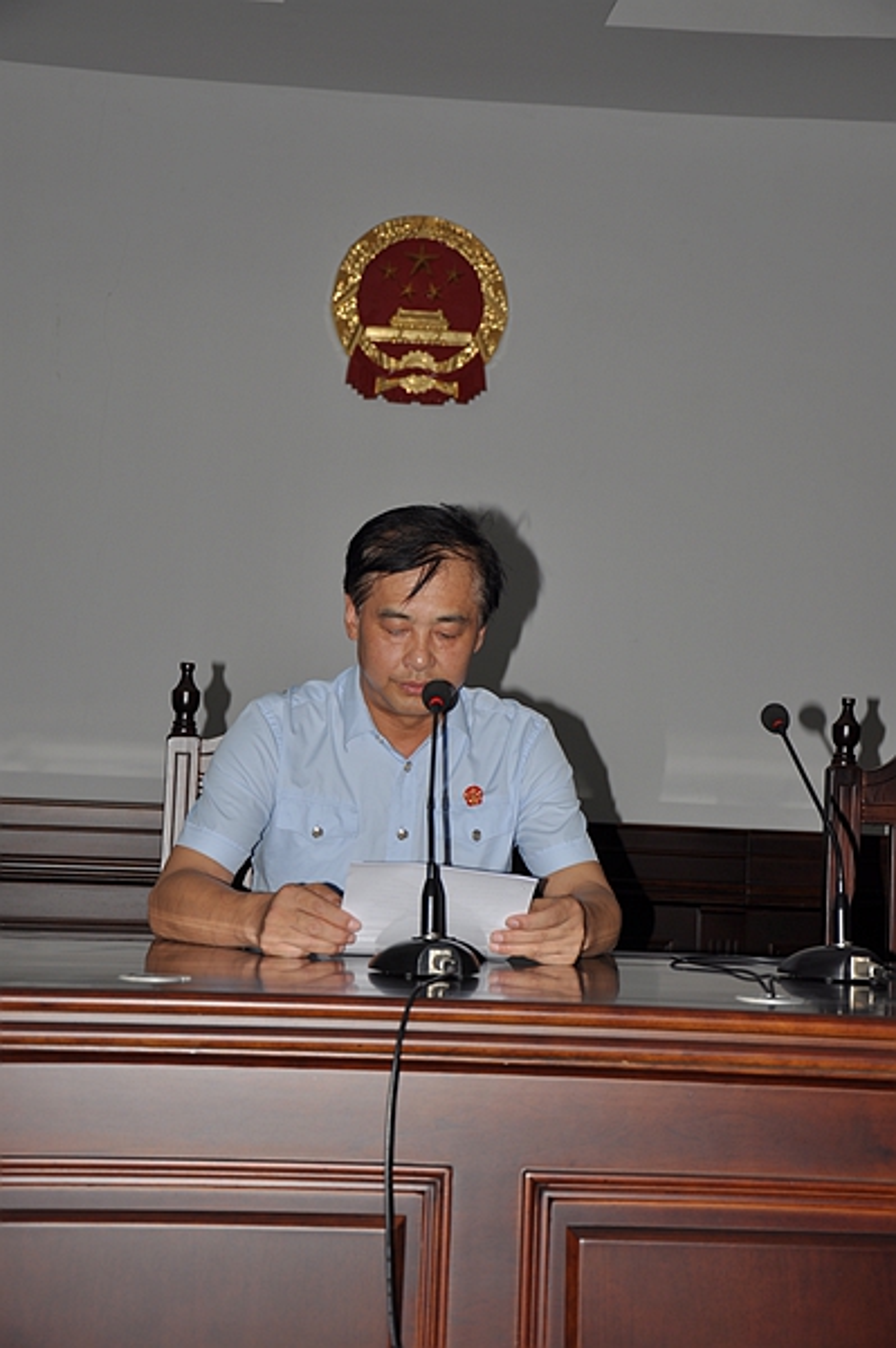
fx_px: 2356
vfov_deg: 31.9
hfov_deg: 21.5
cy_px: 674
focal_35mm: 63
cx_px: 448
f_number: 4.8
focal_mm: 42
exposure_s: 1/60
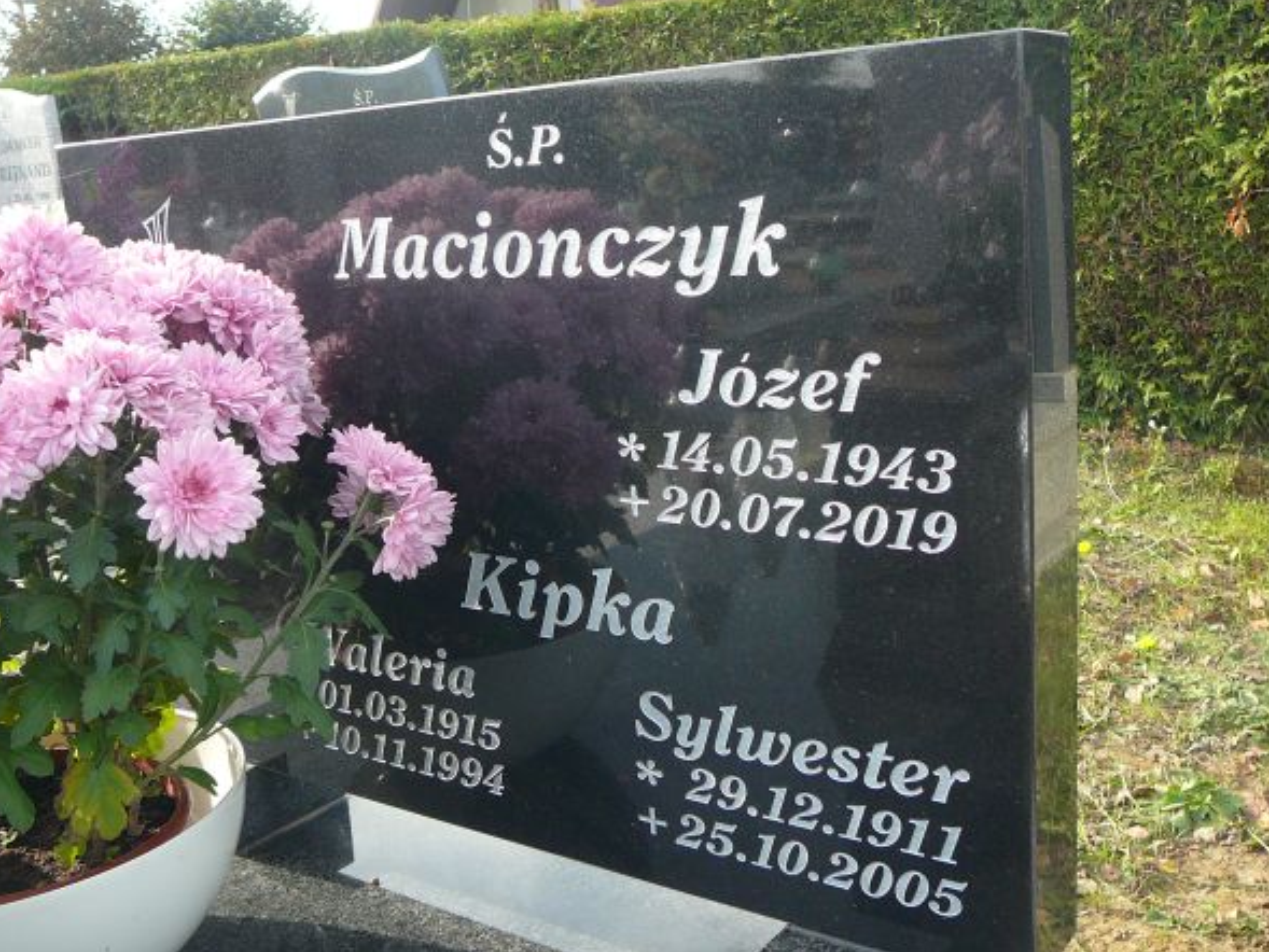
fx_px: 1393
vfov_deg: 37.7
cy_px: 442
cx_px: 631
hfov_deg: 49.0
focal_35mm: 38
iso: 80
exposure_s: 1/160
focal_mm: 5.2
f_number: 2.8
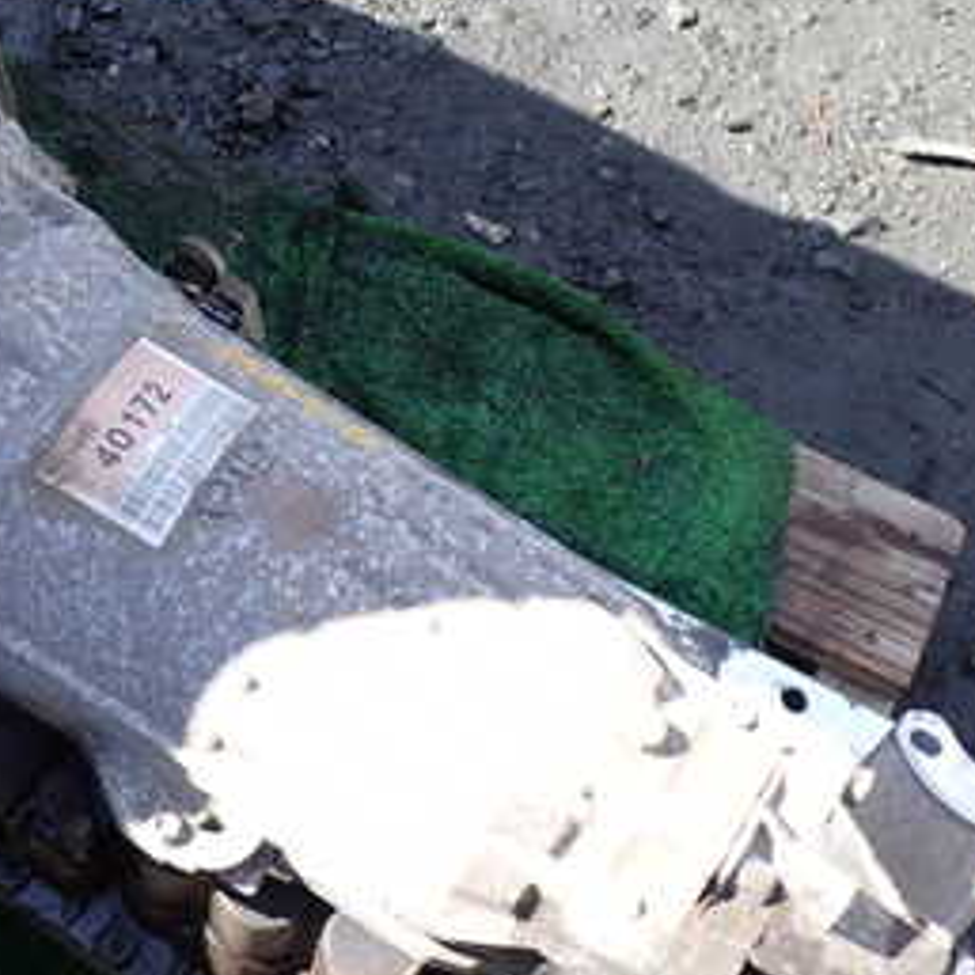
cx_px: 167
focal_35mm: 62
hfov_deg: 27.1
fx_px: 1976
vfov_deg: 27.7
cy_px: 463
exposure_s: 1/250
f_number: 3.2
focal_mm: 5.4
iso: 100
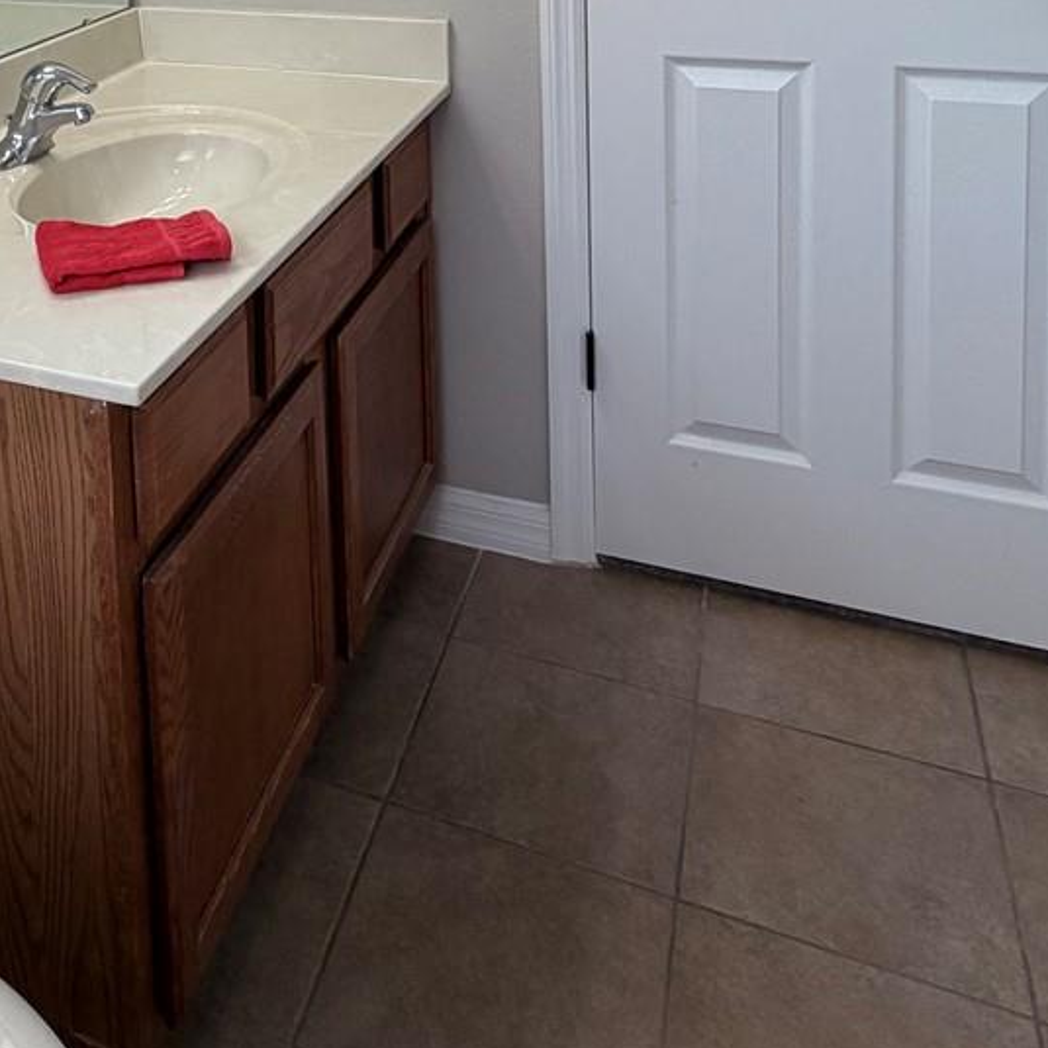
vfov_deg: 38.0
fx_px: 1267
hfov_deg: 42.1
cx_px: 153
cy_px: -84
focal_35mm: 37
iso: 64
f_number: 2.2
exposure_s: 1/120
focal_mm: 2.22
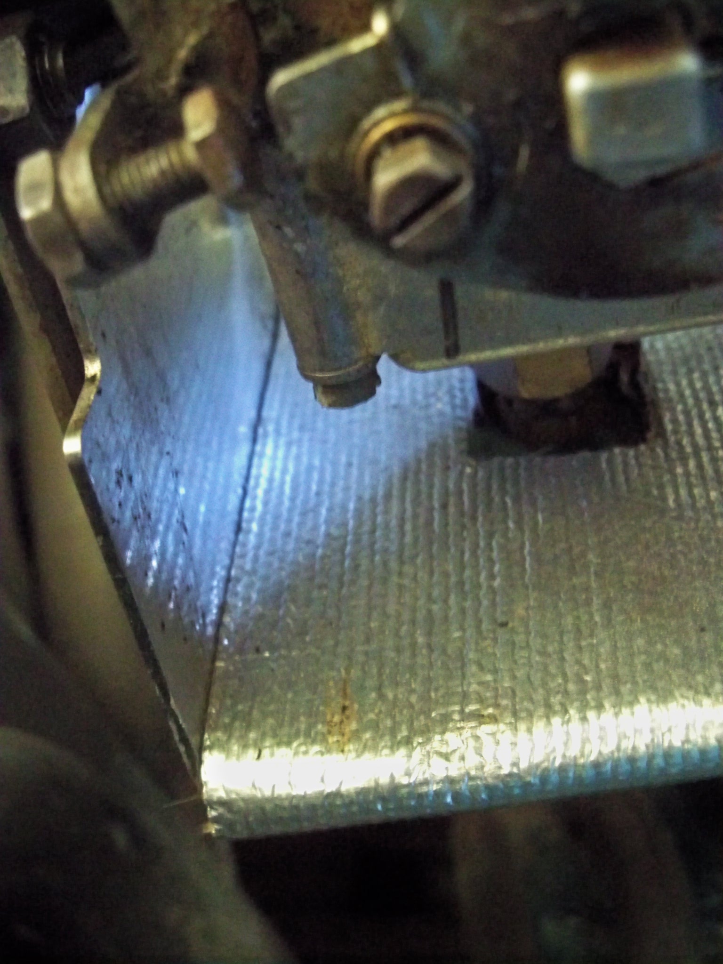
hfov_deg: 29.1
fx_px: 1392
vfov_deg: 38.2
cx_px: 362
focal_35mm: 50
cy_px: 482
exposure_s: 1/8
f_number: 3.8
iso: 1600
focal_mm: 8.8
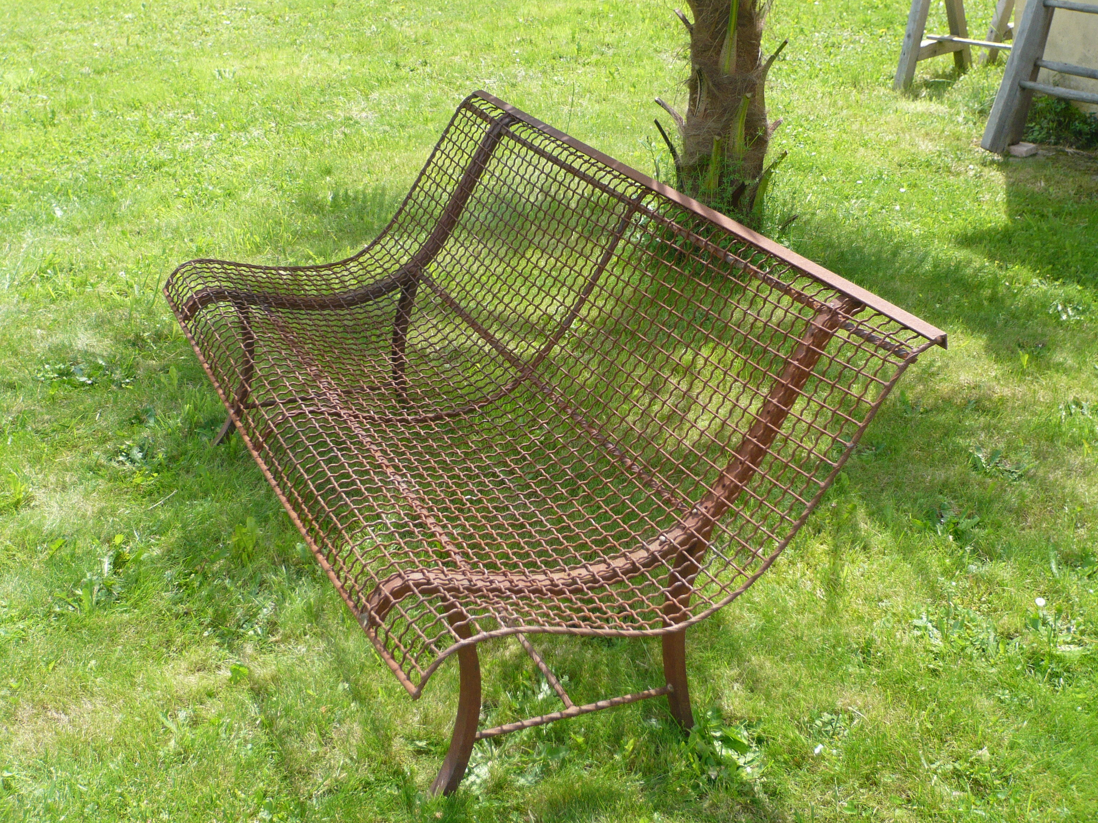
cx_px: 549
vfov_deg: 30.3
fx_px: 1523
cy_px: 412
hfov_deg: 39.7
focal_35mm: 48
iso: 100
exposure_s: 1/250
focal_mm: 7.9
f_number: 3.7
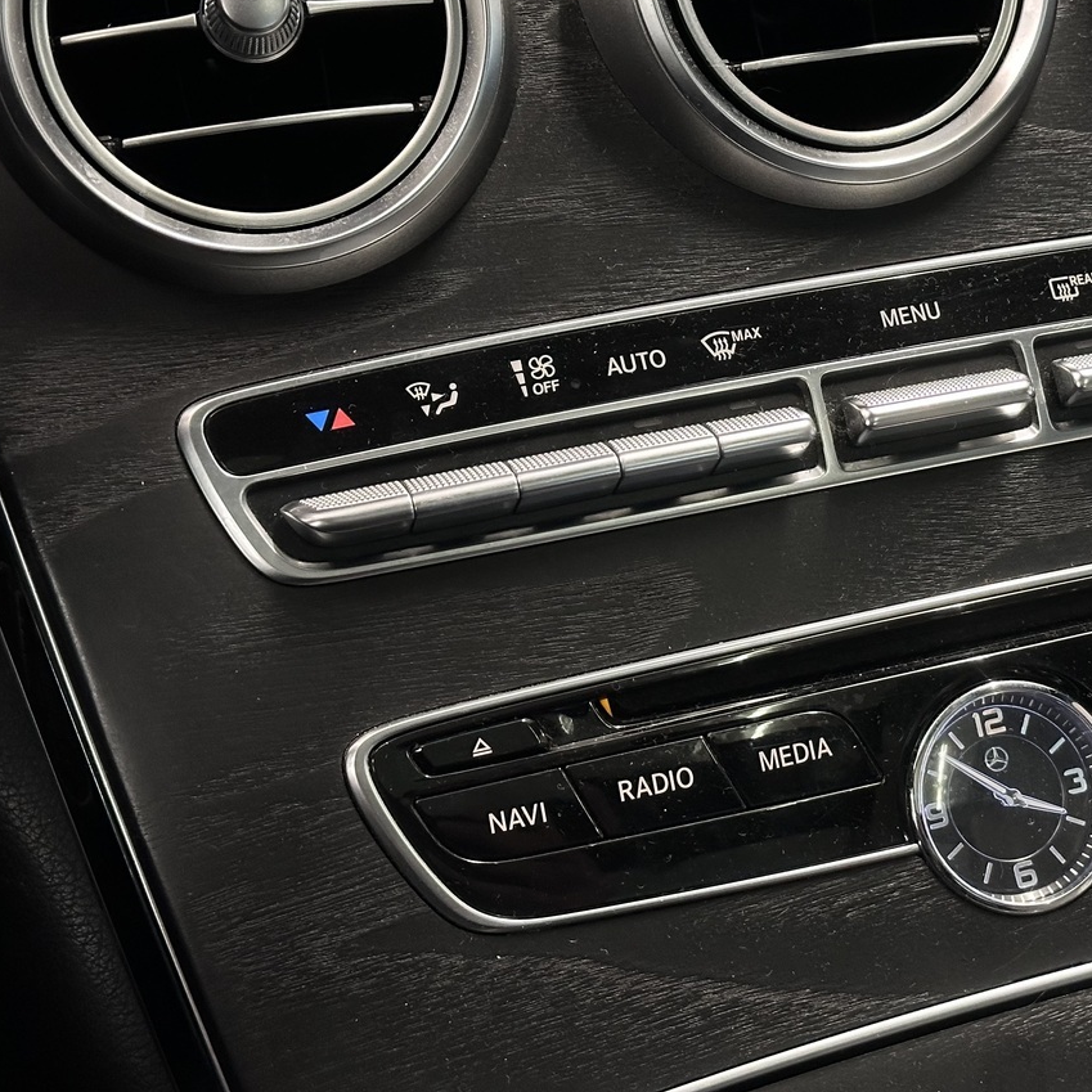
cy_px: 449
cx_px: 891
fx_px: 2570
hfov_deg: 23.6
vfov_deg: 24.0
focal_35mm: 72
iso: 400
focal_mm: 6.86
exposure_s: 1/39
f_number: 1.78
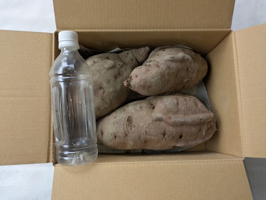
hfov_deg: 69.4
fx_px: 192
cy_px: 100
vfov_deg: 54.9
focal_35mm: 25
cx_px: 133
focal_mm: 5.43
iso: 45
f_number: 1.89
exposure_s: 1/262
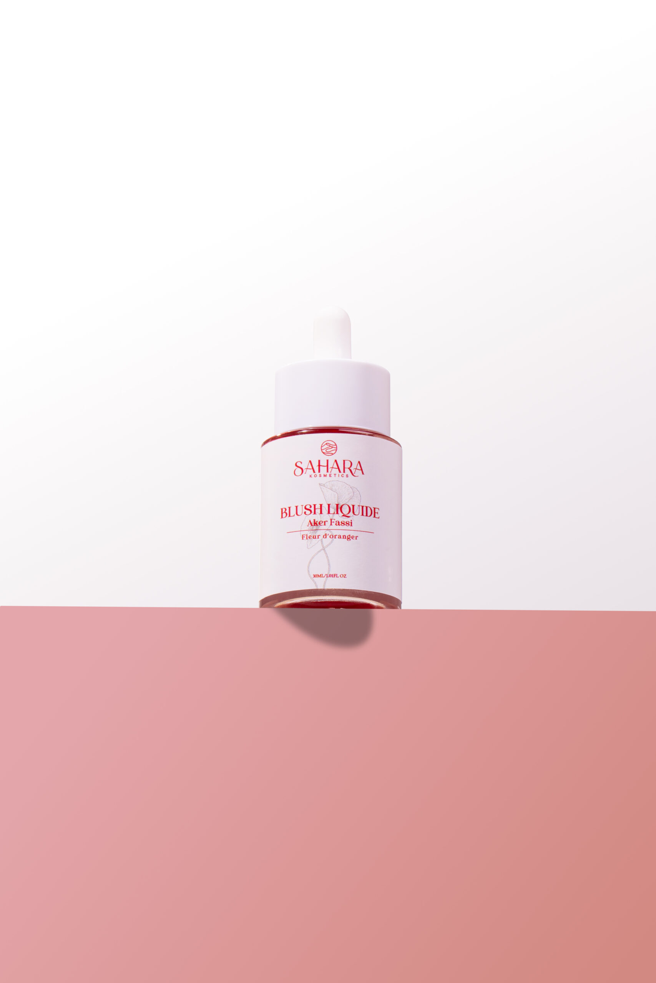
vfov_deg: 18.4
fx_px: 3033
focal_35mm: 111
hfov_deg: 12.3
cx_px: 328
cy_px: 492
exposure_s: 1/100
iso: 50
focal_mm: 74
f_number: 16
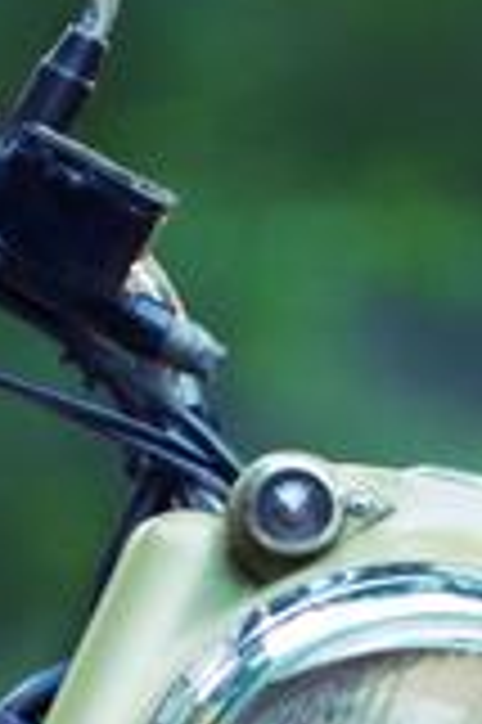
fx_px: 28799
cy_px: 369
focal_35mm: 1431
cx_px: 1140
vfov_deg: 1.4
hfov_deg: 1.0
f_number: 4
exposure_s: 1/200
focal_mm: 200
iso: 1000
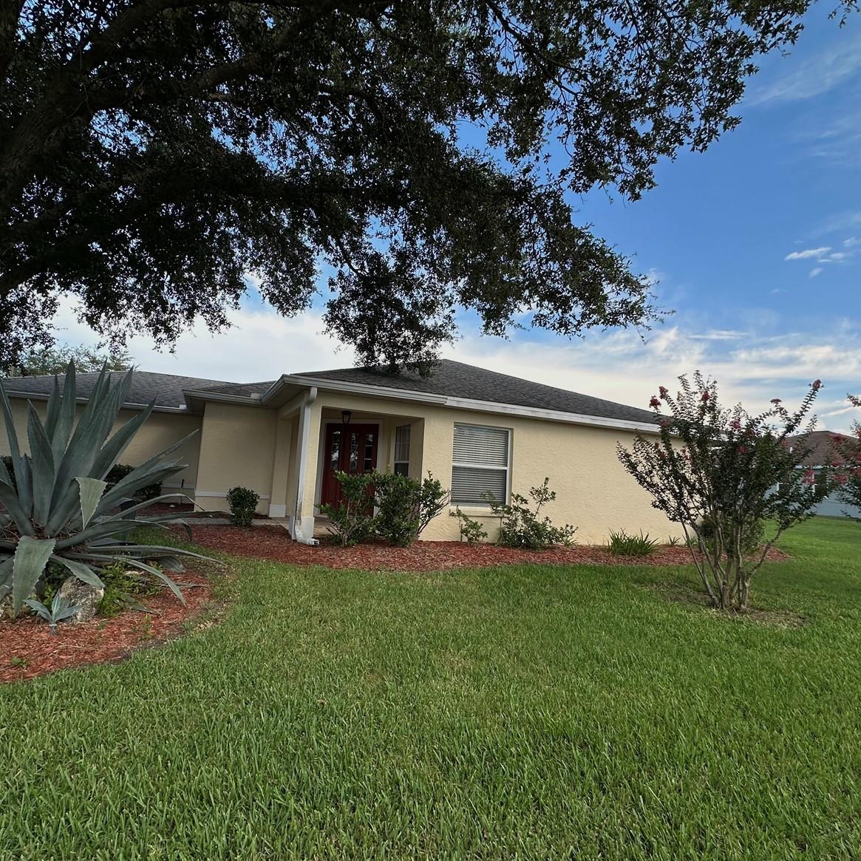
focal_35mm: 17
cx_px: 390
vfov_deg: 84.0
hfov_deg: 83.7
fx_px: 478
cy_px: 420
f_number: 2.2
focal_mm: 2.22
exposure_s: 1/511
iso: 40
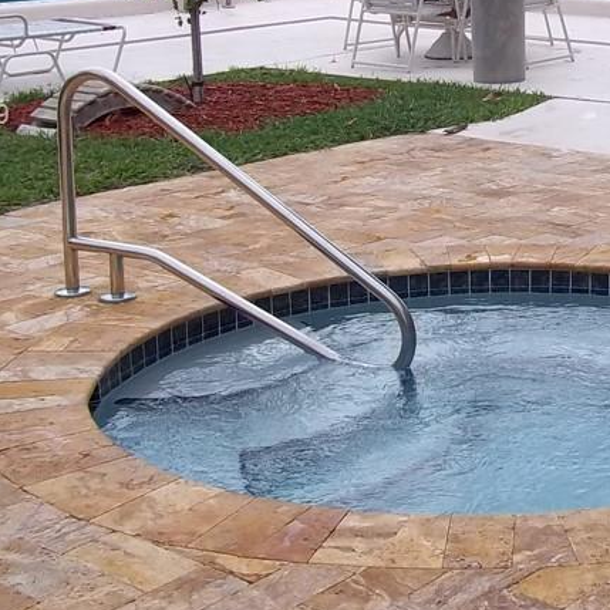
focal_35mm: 76
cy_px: 117
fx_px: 1515
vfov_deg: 22.4
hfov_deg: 22.0
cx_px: 590
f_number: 8
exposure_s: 1/200
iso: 80
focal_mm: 6.5
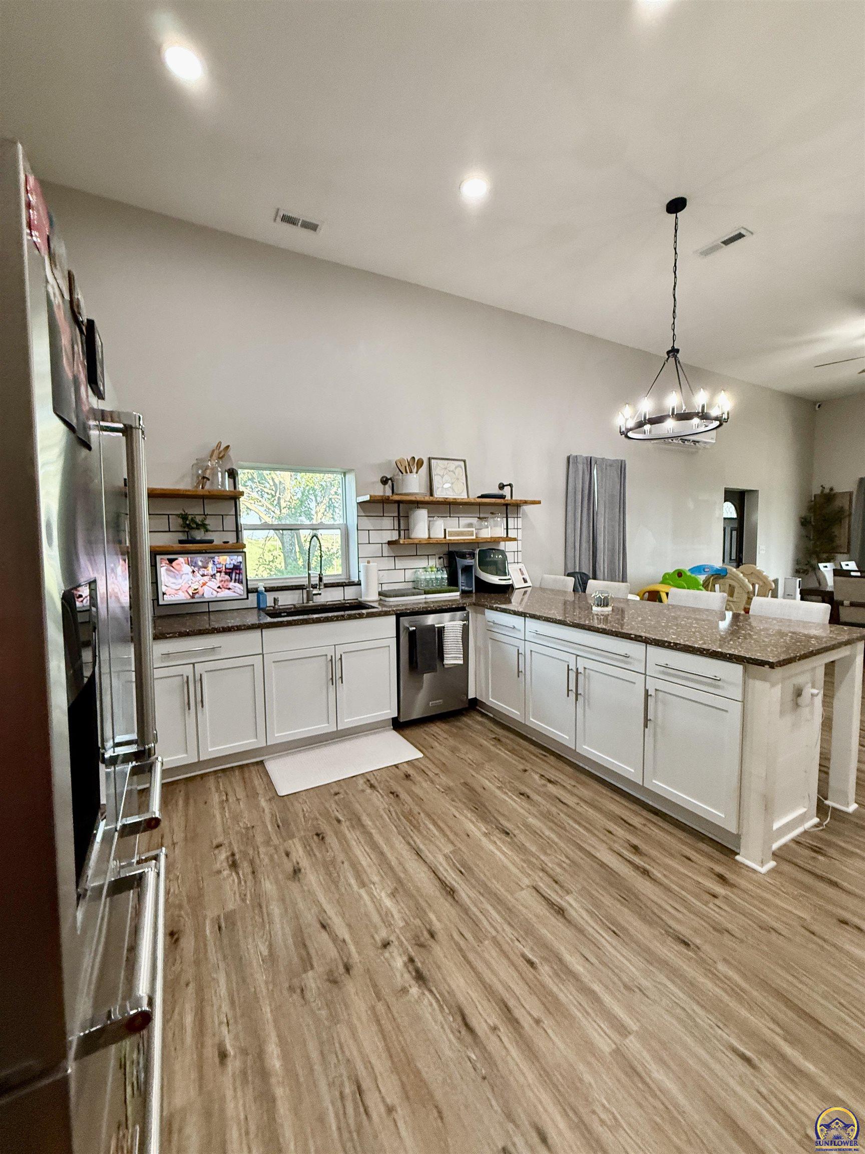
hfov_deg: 85.7
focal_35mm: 14
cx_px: 432
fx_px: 466
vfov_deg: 102.1
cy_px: 577
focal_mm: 2.22
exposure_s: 1/120
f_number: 2.2
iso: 250
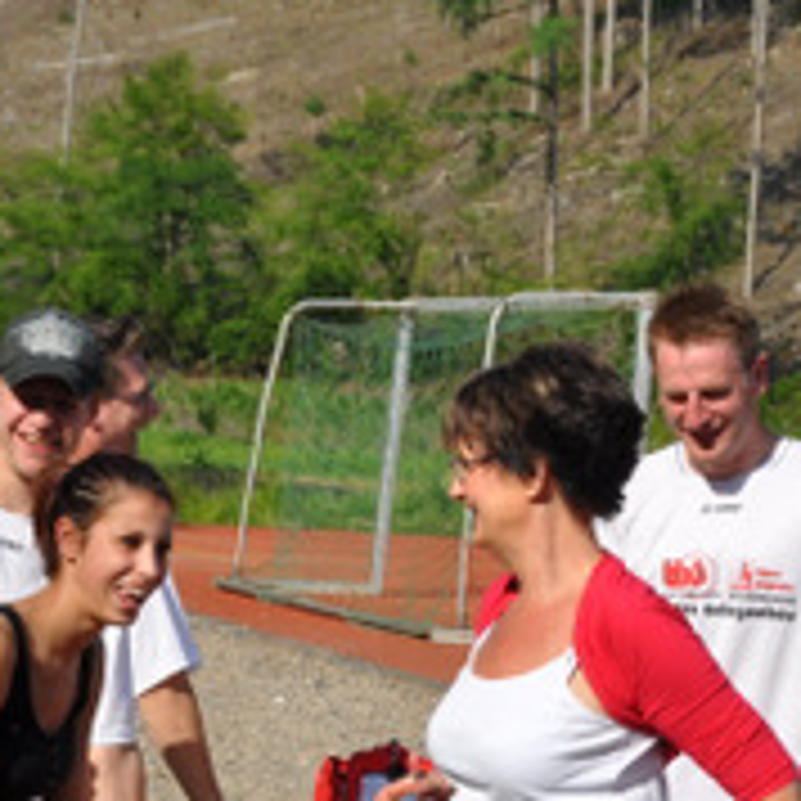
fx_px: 3927
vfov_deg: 11.6
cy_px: 572
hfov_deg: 11.6
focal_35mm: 150
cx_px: 626
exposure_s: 1/400
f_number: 10
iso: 200
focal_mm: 42
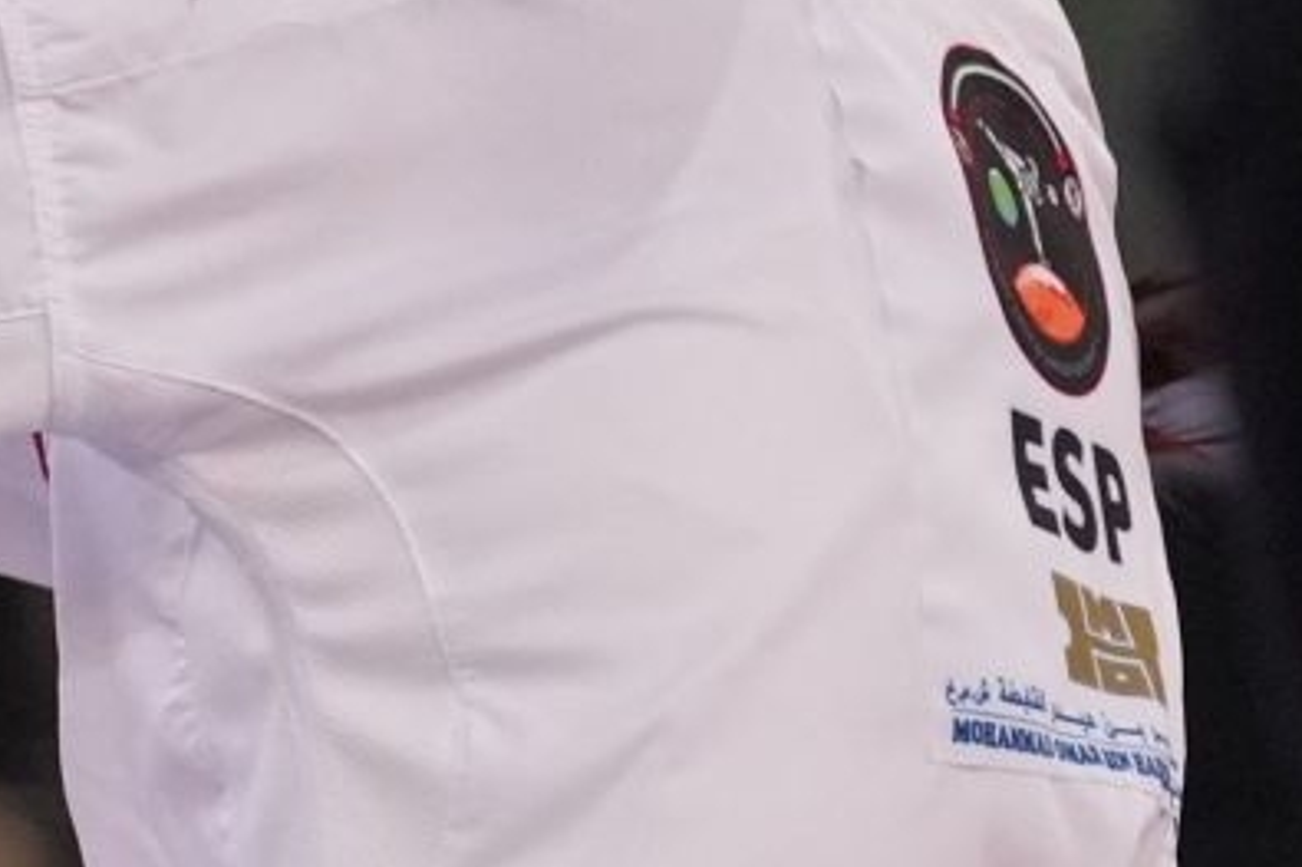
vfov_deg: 1.0
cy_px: 369
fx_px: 49417
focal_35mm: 1367
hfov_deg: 1.5
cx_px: -1490
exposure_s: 1/1000
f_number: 2.8
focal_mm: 200
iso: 2000
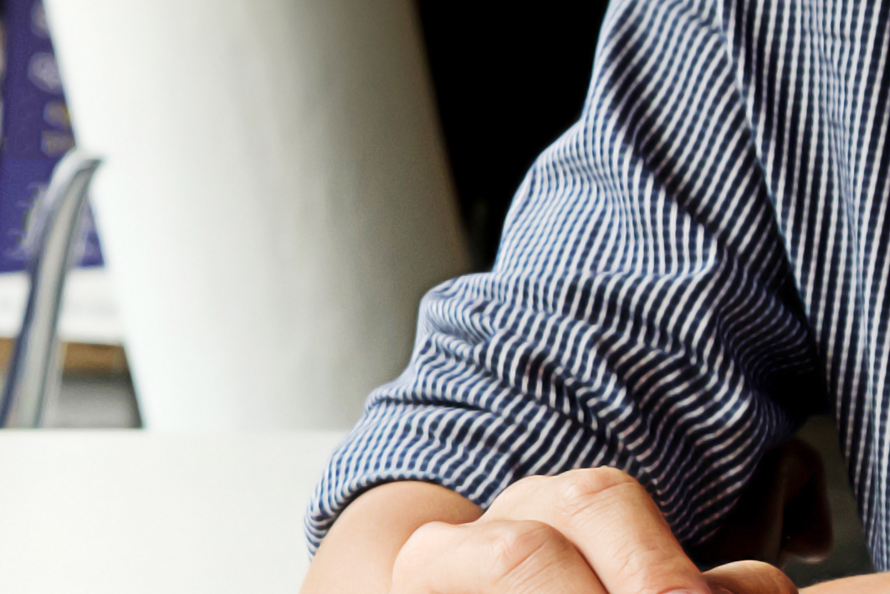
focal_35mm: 161
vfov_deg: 8.0
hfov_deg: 12.7
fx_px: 3981
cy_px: 1297
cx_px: 96
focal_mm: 23.3
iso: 640
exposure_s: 1/125
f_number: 5
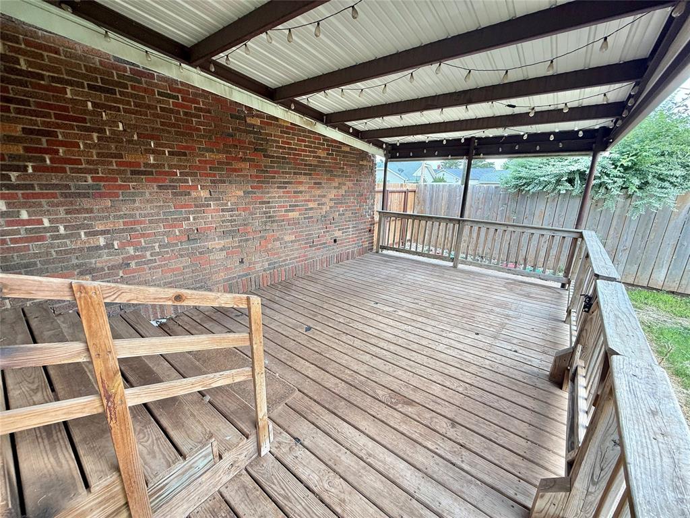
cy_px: 259
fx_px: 279
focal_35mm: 14
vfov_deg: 85.7
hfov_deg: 102.1
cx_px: 345
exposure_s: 1/123
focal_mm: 2.22
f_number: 2.2
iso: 50
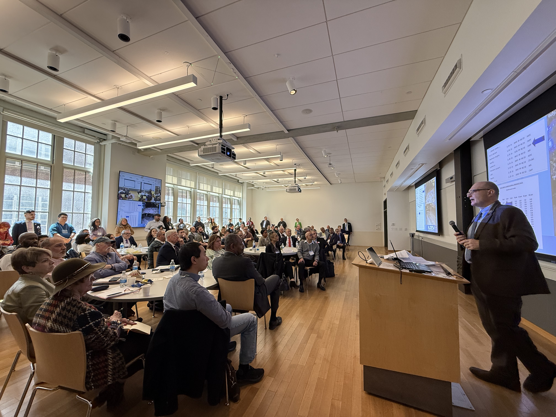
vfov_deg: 85.7
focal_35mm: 14
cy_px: 208
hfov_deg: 102.1
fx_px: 225
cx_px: 278
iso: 160
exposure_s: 1/120
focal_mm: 2.22
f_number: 2.2
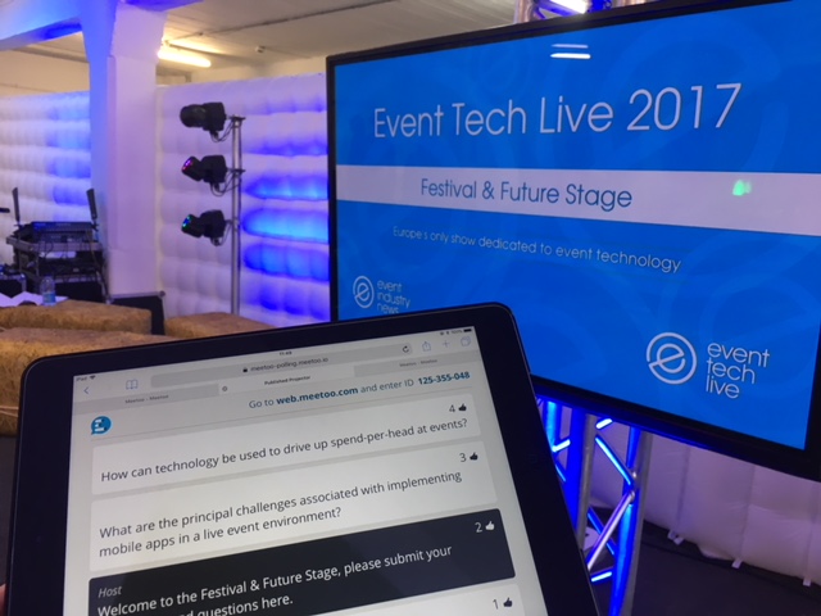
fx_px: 688
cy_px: 308
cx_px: 410
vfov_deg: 48.2
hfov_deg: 61.7
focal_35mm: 29
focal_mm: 4.15
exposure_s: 1/33
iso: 80
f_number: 2.2
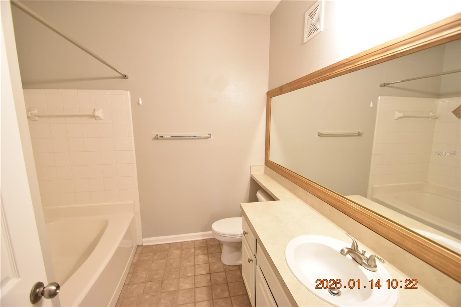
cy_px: 154
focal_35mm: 15
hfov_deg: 100.4
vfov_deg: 77.3
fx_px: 192
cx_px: 230
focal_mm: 10
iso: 800
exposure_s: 1/20
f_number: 3.5
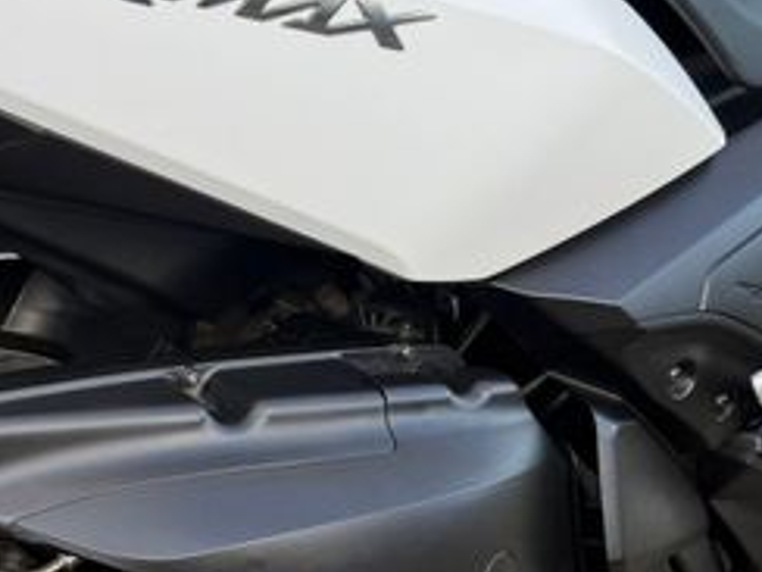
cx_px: 47
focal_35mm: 63
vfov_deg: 23.2
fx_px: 1387
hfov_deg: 29.2
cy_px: 375
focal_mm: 6.76
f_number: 1.78
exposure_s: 1/367
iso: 100
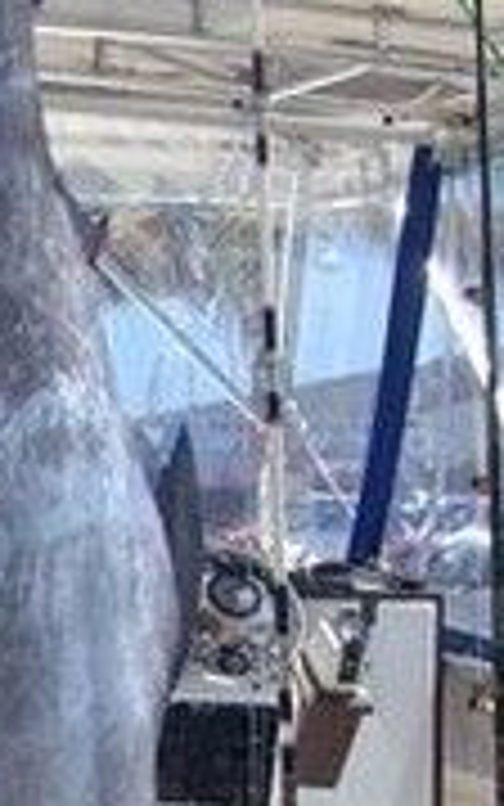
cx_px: -189
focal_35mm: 138
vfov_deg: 14.9
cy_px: 765
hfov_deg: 9.3
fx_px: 3030
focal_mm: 6.2
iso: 64
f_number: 5.6
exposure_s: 1/210
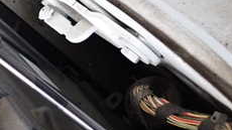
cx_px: -36
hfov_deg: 26.8
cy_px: 38
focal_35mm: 71
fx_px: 436
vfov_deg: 16.9
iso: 500
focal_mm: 4.5
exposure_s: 1/125
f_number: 2
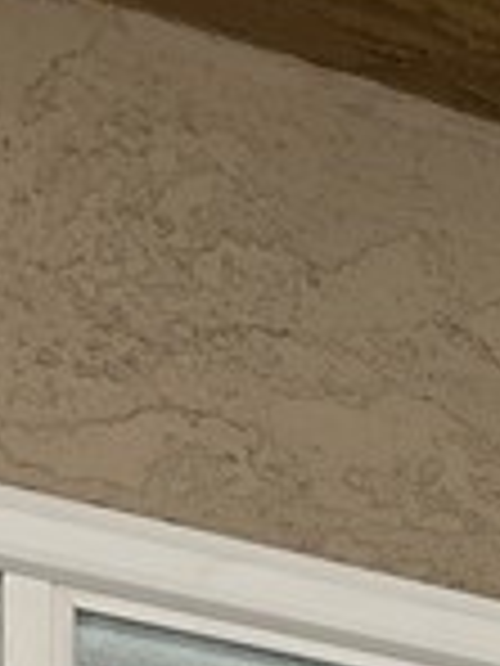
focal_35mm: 159
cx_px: 1766
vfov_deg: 10.6
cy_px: 1598
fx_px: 3062
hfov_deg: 7.5
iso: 80
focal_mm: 6.3
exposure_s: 1/1690
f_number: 1.7
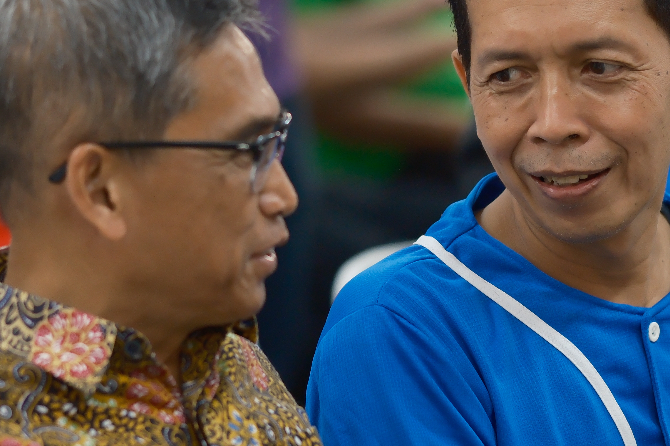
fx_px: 4894
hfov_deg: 7.8
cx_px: 320
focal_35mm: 263
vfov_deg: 5.2
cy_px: 181
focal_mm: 90
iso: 1250
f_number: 2
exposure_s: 1/80
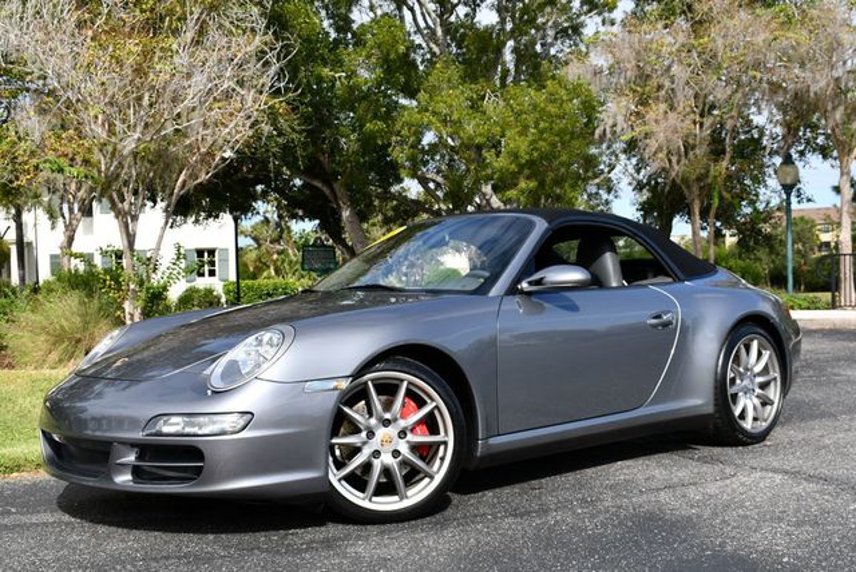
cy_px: 286
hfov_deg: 44.5
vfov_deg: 30.6
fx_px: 1047
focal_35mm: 44
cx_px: 428
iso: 100
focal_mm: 22
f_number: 8
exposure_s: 1/250
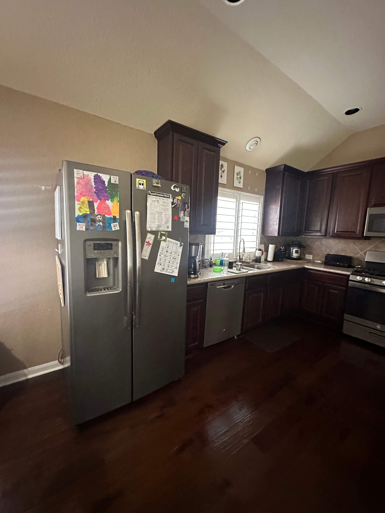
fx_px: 208
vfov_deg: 102.1
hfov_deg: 85.7
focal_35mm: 14
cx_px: 192
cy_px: 256
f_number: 2.2
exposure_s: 1/40
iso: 1000
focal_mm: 2.22
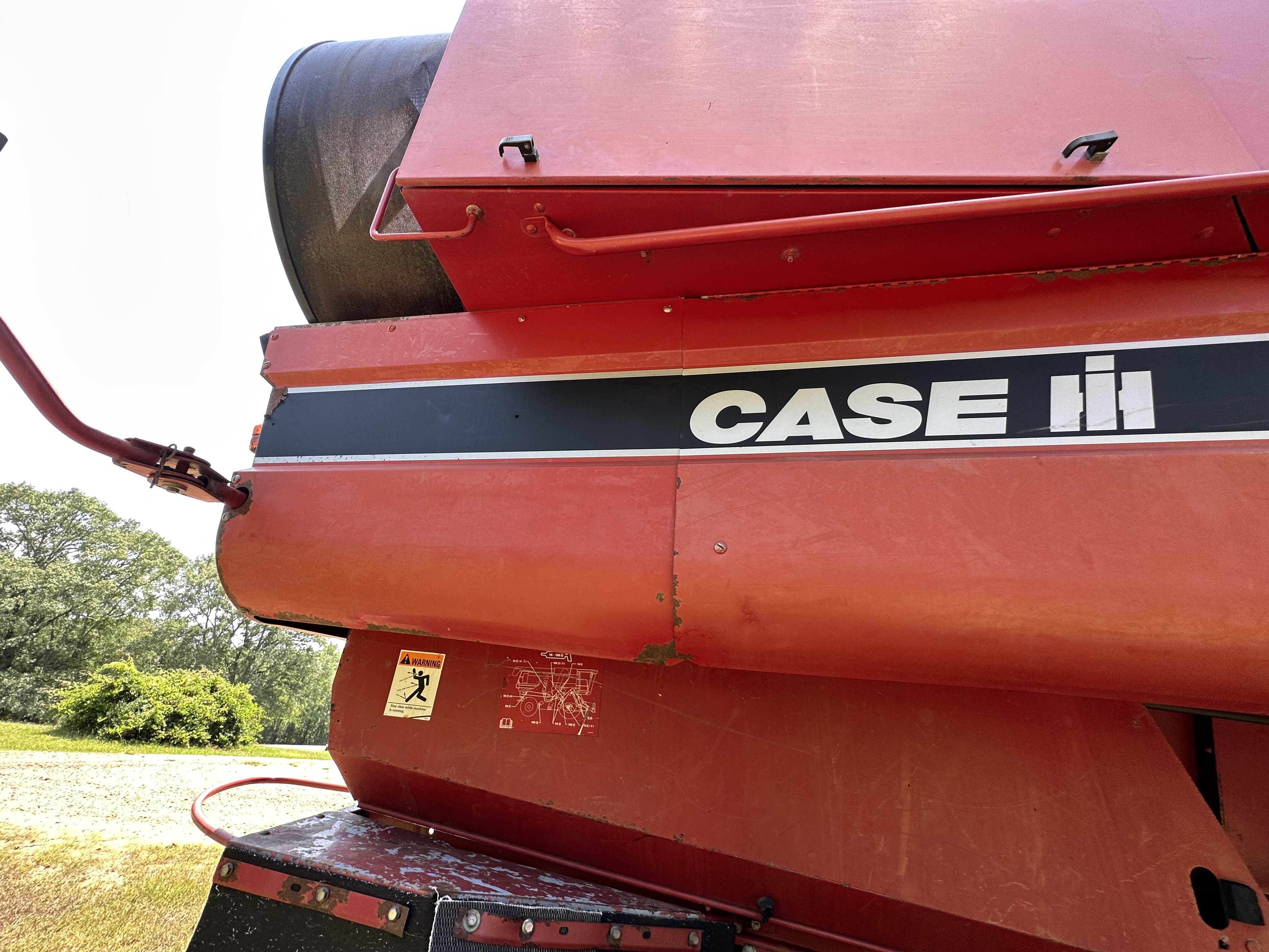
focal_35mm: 14
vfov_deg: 85.7
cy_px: 476
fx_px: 513
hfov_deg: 102.1
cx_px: 634
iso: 40
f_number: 2.2
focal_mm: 2.22
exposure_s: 1/124
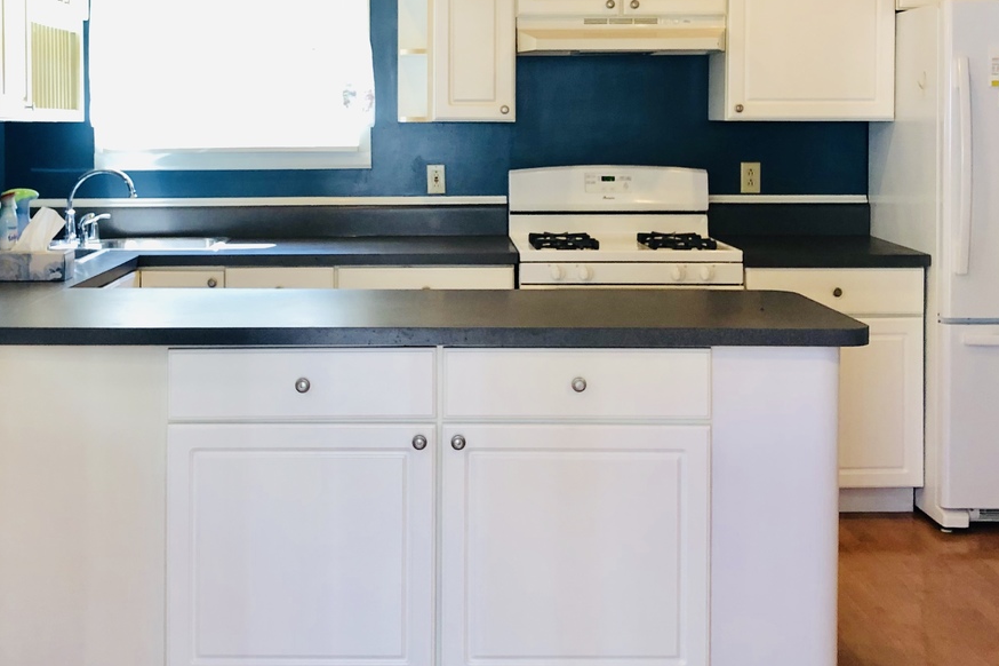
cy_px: 168
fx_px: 1331
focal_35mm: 48
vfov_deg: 27.7
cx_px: 439
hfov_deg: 41.1
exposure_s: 1/30
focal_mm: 3.99
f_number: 1.8
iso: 32
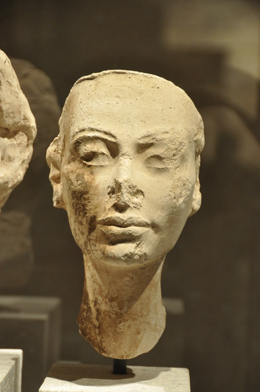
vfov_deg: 14.4
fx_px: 1549
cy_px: 196
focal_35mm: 142
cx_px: 130
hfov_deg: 9.6
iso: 1000
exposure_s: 1/50
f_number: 5.3
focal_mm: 95
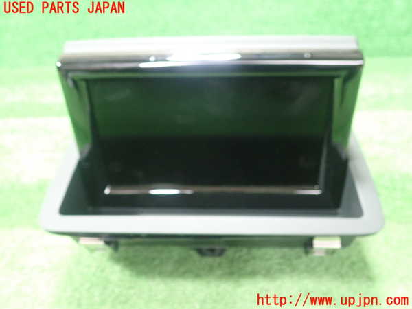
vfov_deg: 46.8
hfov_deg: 60.0
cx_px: 206
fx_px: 357
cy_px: 154
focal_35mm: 30
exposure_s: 1/30
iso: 800
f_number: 2.3
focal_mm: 5.5
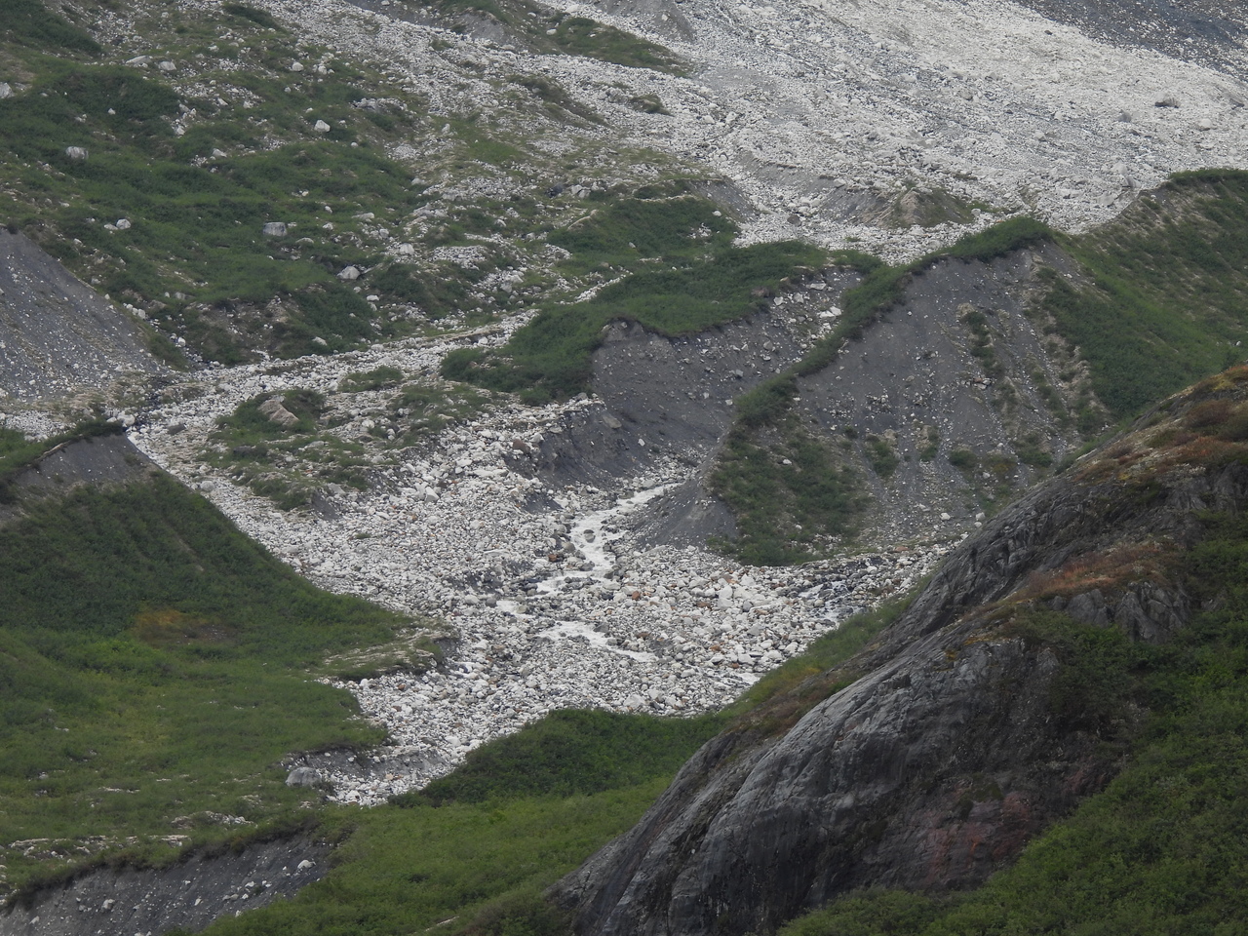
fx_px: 10816
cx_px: 624
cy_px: 468
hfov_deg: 6.6
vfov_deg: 5.0
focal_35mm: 300
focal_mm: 53.5
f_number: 5
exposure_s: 1/250
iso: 100
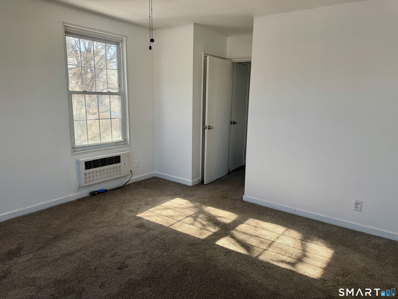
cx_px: 199
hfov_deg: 71.6
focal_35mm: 24
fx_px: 276
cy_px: 150
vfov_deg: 56.8
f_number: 1.78
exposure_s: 1/428
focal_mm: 6.76
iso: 80
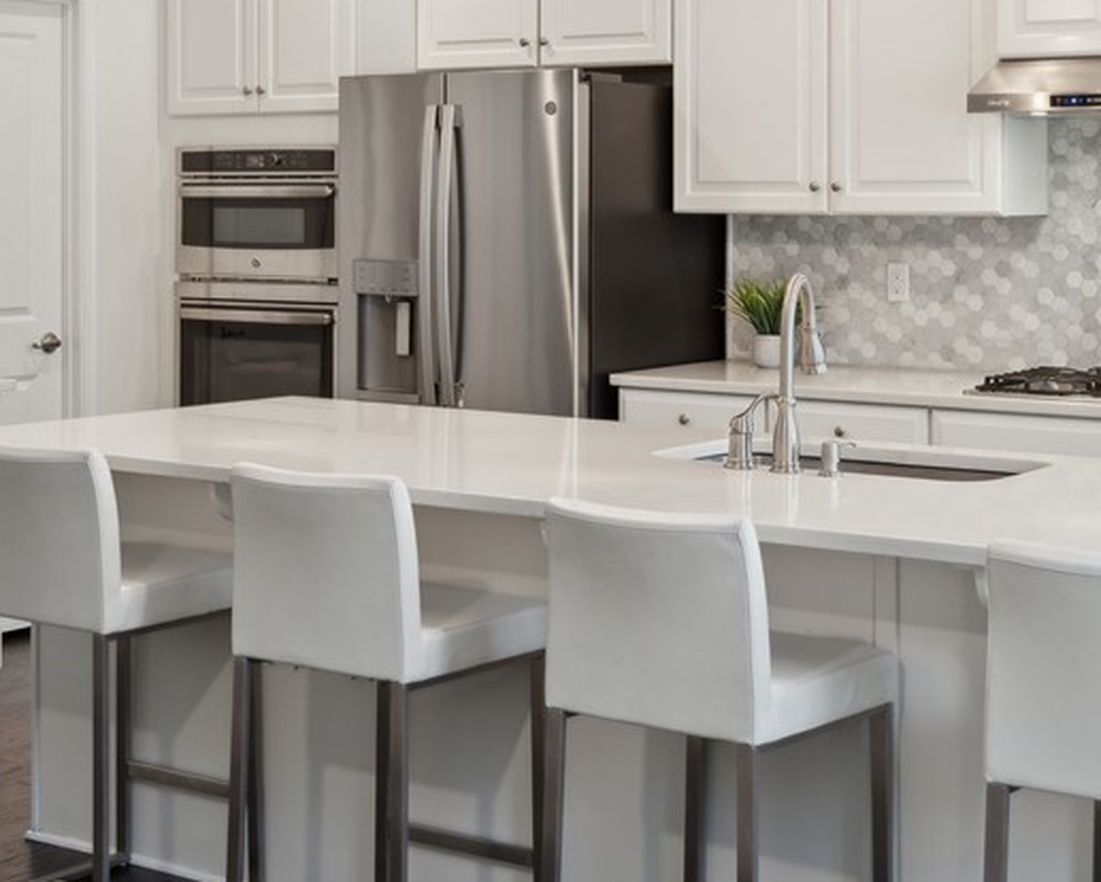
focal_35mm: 65
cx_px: 588
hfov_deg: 29.1
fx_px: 2119
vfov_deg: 23.1
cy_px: 161
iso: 250
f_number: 8
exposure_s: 1/13
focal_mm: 33
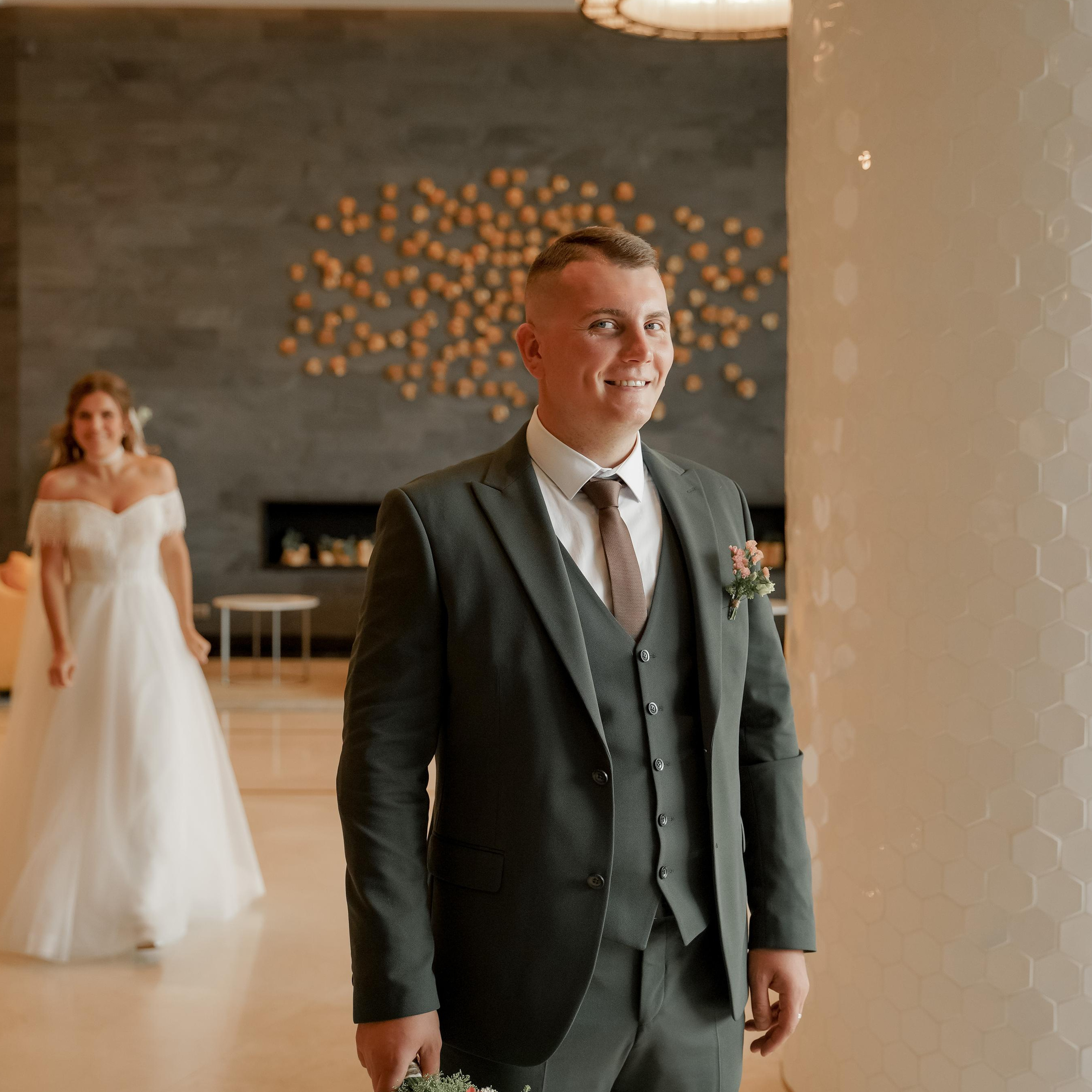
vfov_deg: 34.7
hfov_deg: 34.7
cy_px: 521
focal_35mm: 49
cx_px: 543
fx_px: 1749
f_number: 2.8
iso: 800
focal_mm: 38
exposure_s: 1/500
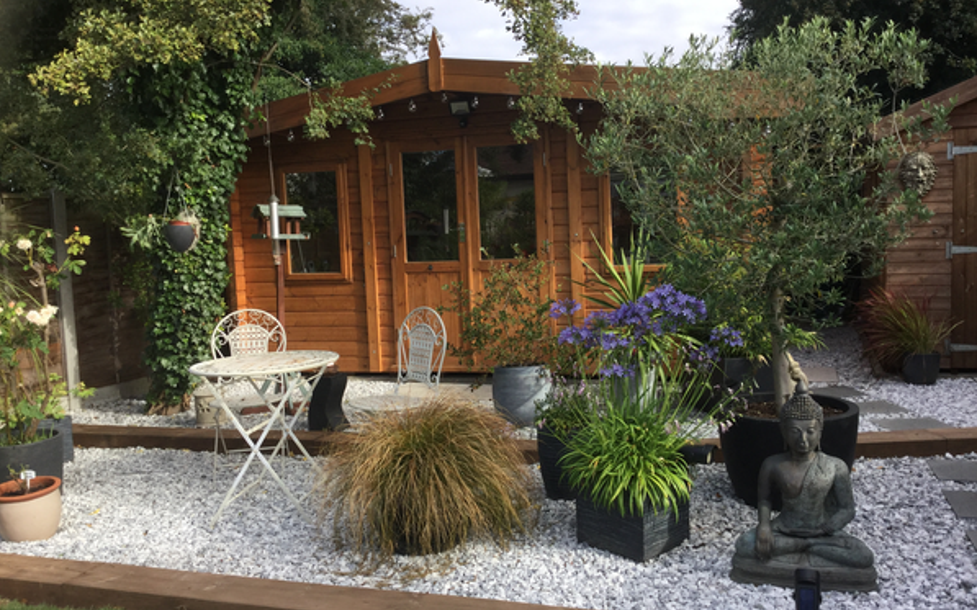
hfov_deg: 58.1
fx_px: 879
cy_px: 311
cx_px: 489
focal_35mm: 33
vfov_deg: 38.3
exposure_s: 1/374
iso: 25
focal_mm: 3.3
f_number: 2.4
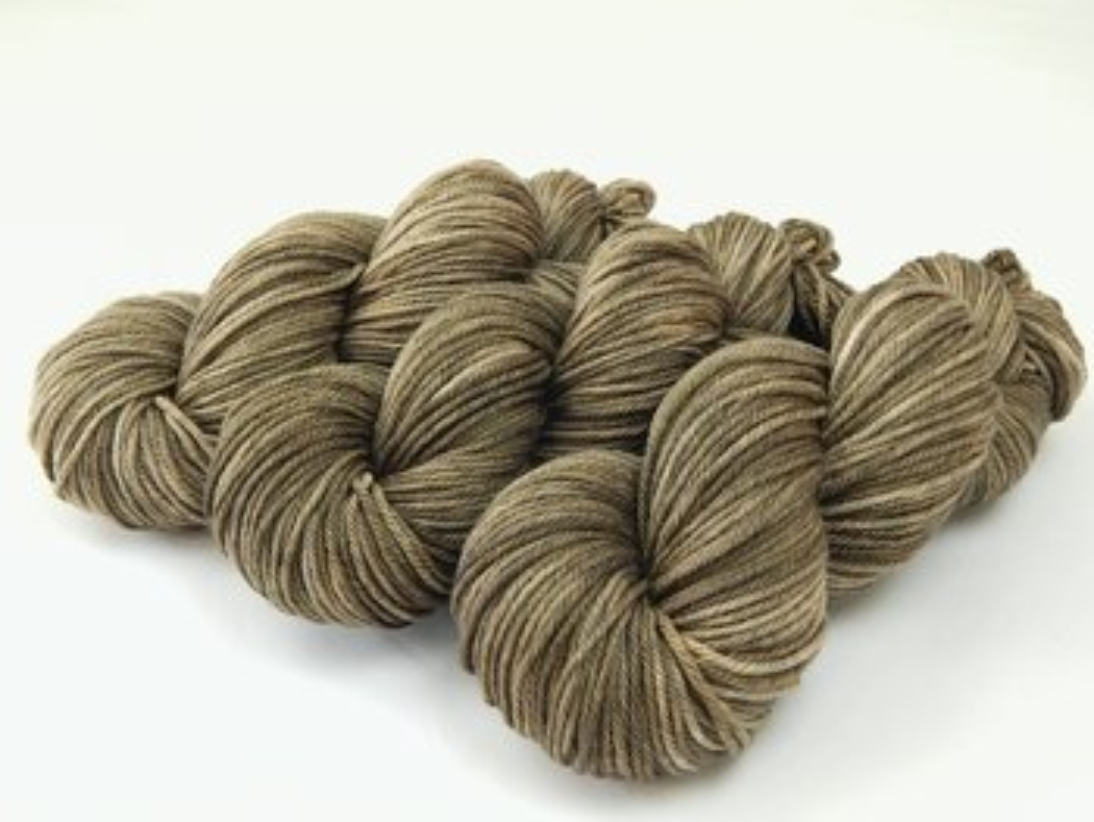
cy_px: 411
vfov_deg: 37.8
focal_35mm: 38
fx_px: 1202
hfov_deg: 48.9
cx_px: 547
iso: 125
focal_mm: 6.8
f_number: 3.4
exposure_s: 1/30
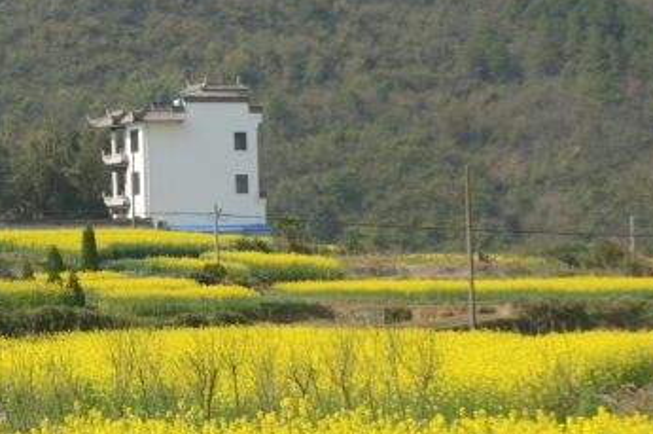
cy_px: -13
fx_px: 3061
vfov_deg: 8.1
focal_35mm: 169
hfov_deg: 12.0
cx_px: -78
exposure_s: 1/250
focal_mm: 38
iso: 160
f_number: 8
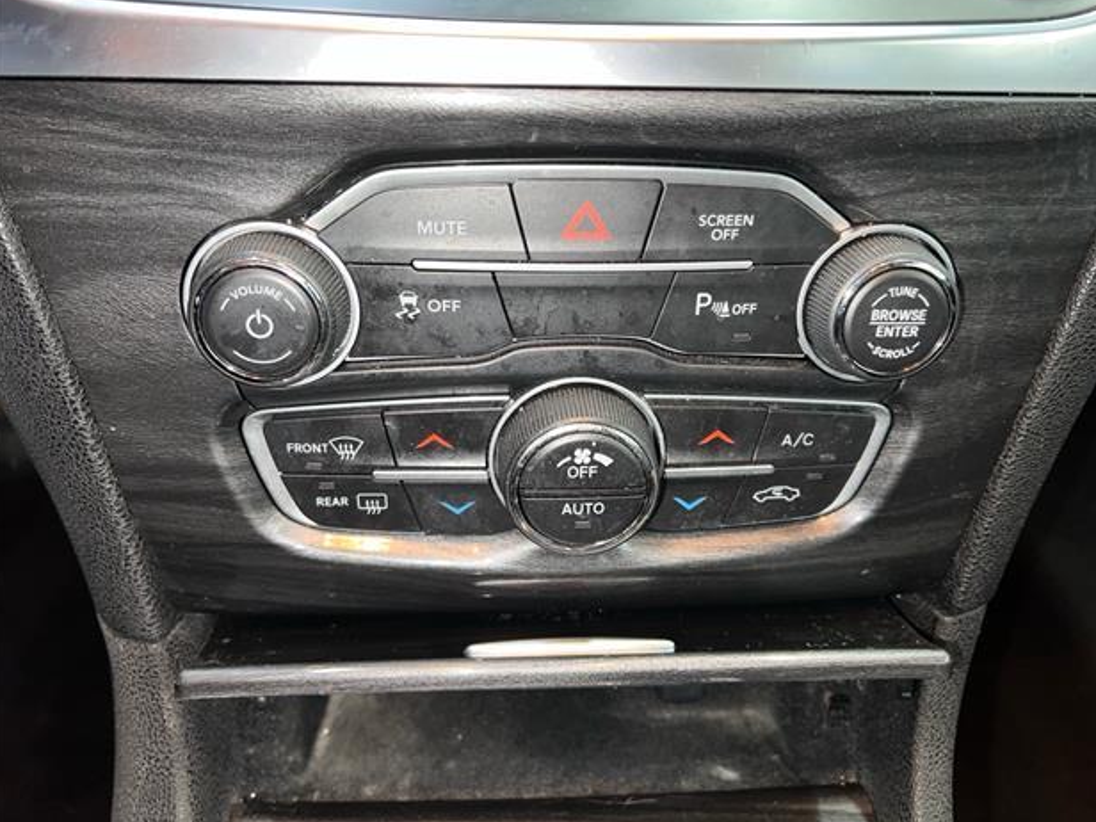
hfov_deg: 65.3
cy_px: 400
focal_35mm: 27
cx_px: 560
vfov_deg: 51.3
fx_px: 855
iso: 32
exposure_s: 1/4
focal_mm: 5.7
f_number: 1.5
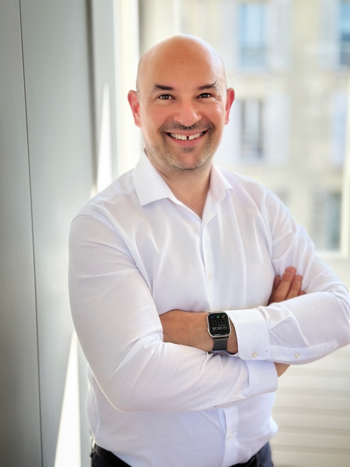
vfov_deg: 39.7
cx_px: 175
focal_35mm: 48
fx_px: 647
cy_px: 234
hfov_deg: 30.3
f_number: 1.78
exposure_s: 1/480
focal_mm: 6.86
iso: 80
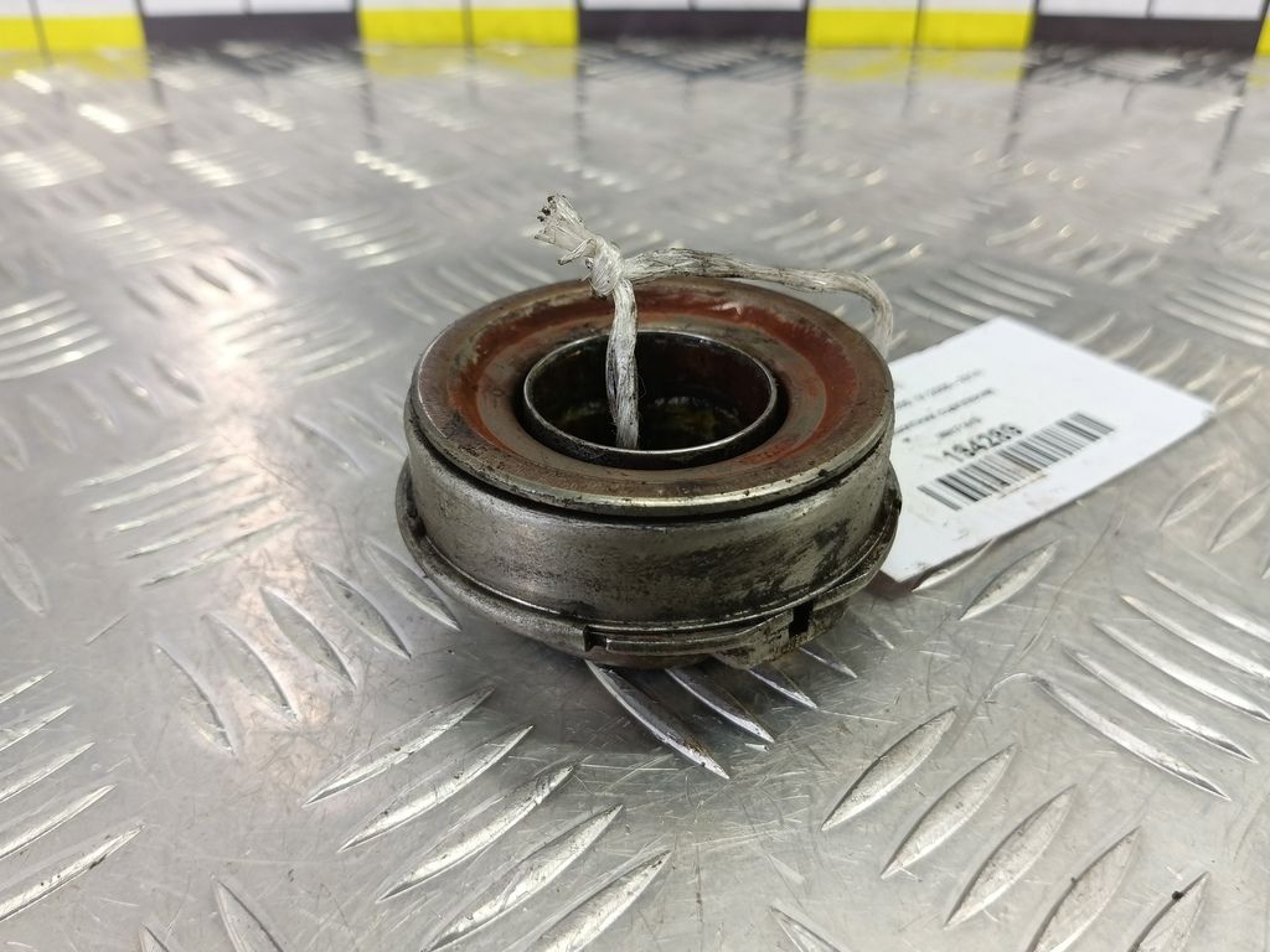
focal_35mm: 23
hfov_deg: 73.9
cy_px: 476
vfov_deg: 58.9
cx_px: 635
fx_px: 844
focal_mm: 4.11
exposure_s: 1/50
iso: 172
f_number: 1.6
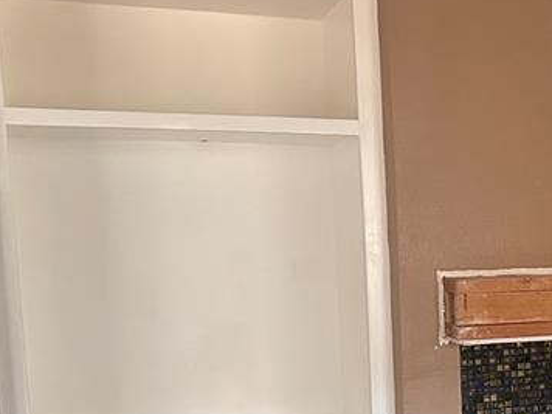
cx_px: 594
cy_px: 387
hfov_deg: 26.2
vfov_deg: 20.8
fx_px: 1100
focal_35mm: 69
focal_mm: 6.86
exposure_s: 1/49
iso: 1000
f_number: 1.78
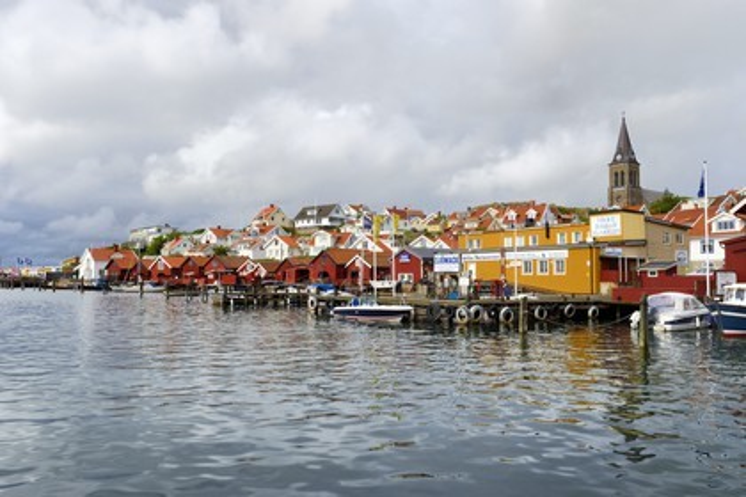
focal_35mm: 29
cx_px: 373
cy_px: 248
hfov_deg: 63.7
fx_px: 601
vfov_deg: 45.0
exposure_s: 1/250
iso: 200
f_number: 16
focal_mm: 29
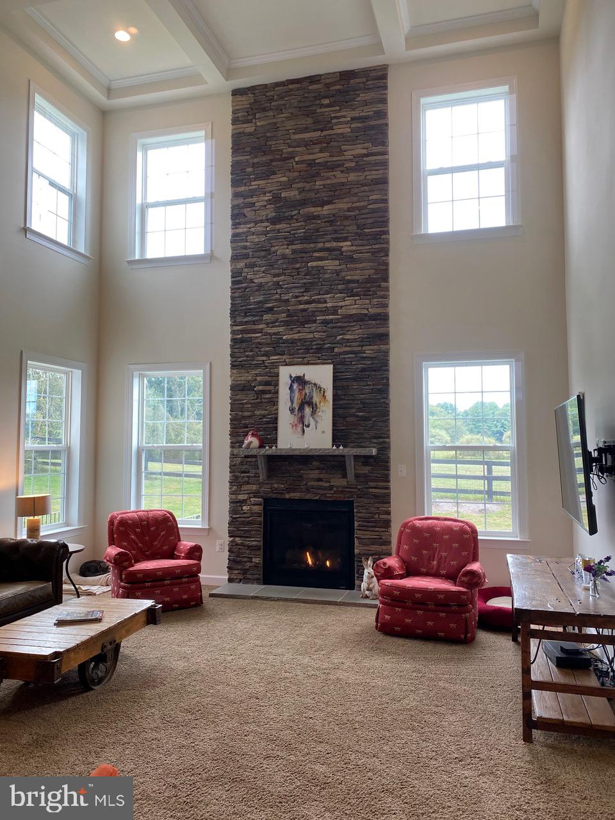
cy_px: 410
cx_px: 308
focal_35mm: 26
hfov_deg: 53.1
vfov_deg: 67.3
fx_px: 616
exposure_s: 1/120
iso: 80
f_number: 1.8
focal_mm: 4.25
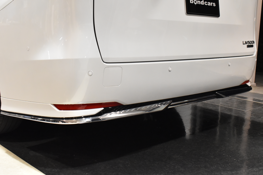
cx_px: 132
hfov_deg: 42.3
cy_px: 88
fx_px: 340
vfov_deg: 29.0
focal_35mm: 46
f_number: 8
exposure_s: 1/50
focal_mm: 31
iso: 4000
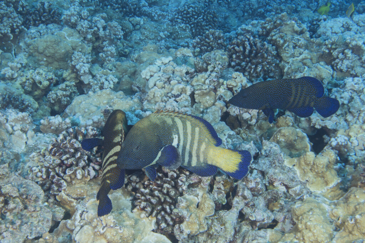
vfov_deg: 37.9
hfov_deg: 54.4
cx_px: 182
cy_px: 122
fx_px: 355
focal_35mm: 35
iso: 200
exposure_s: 1/100
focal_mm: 35
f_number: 9
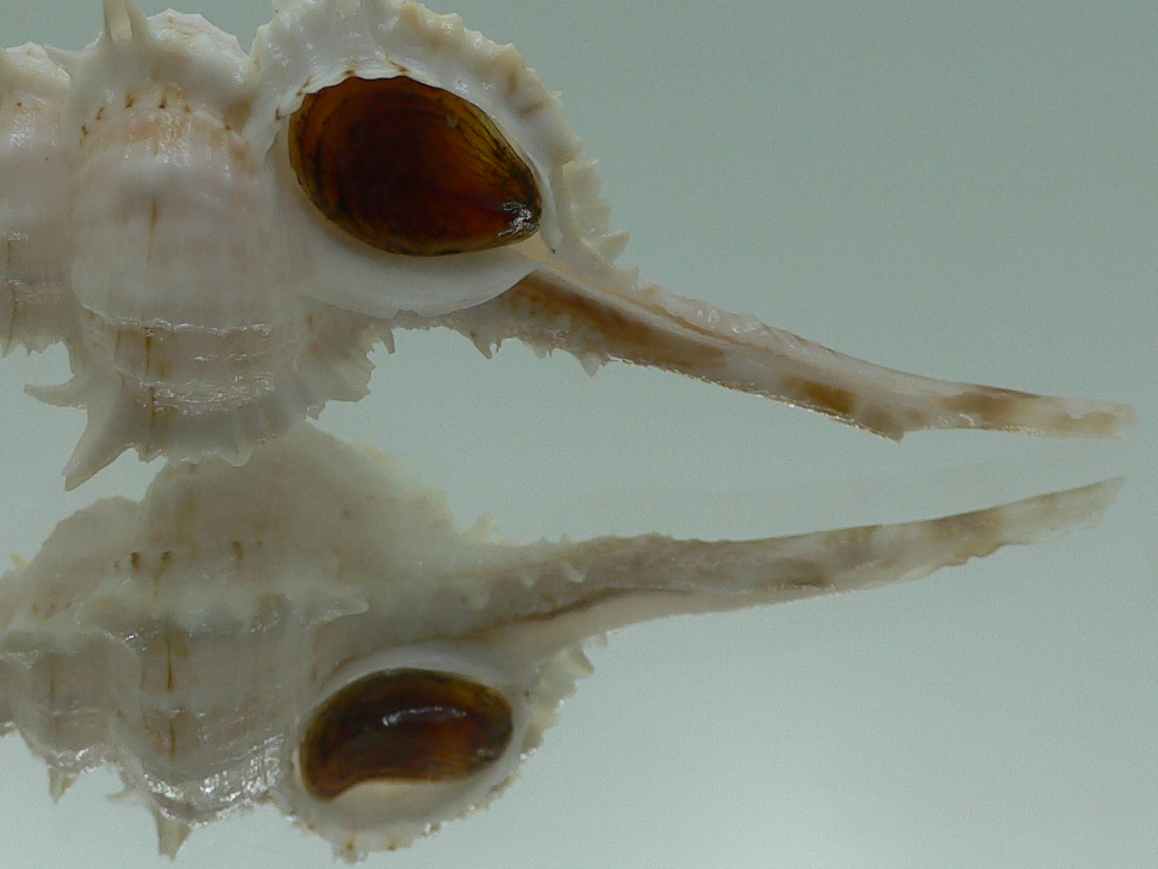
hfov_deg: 31.9
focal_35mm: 60
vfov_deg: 24.3
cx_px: 386
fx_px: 2007
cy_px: 293
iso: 80
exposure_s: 1/100
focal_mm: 4.6
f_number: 2.8
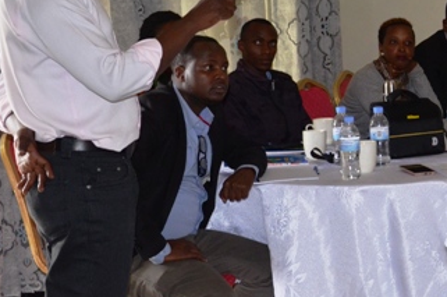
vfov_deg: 12.2
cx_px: 542
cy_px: 98
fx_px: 1389
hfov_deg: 17.4
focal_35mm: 112
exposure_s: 1/60
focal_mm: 30
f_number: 4.2
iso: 800
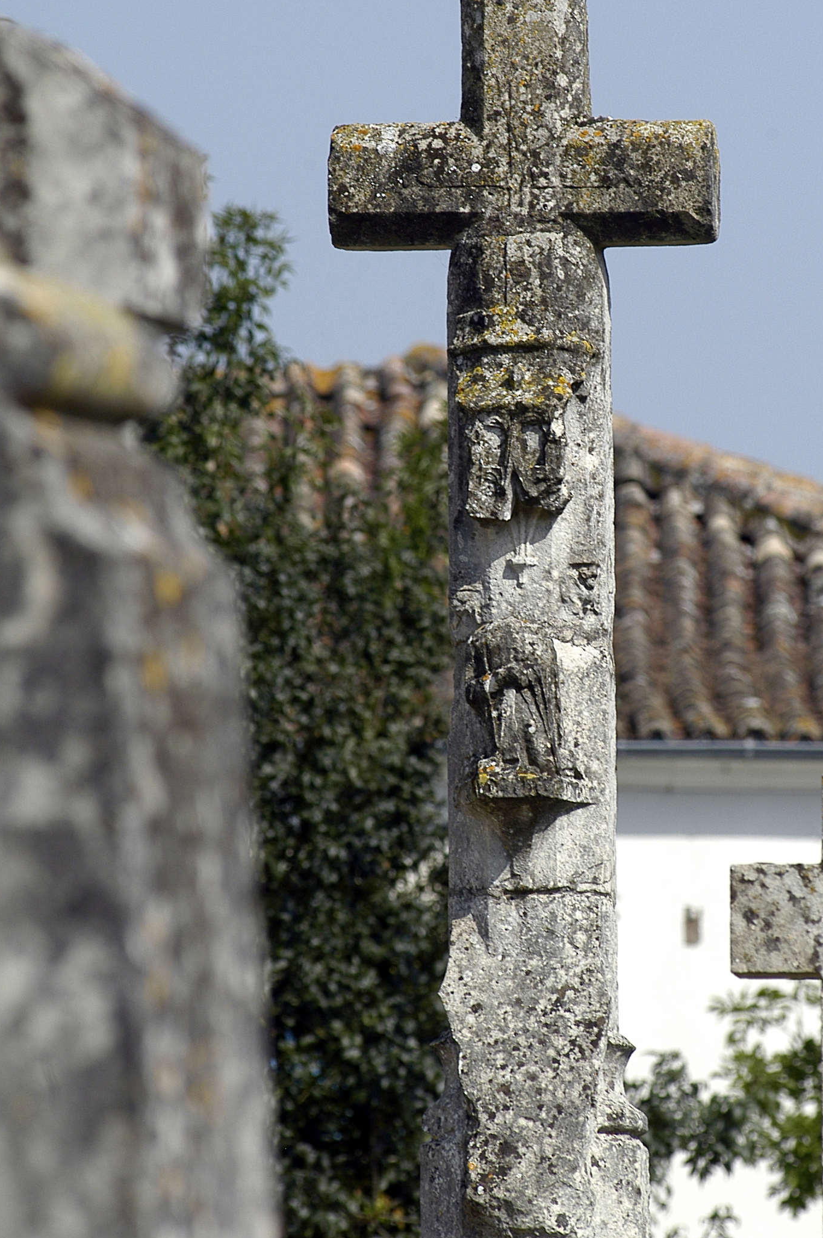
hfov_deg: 3.1
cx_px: 546
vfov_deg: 4.7
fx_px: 15081
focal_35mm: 439
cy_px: 499
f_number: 8
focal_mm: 200
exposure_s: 1/500
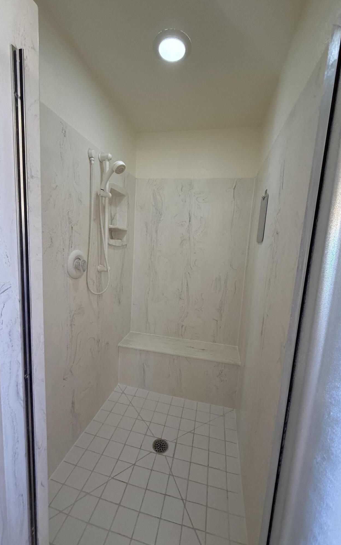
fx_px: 223
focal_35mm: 15
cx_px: 166
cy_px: 275
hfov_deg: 74.8
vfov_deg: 101.5
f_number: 2.2
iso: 250
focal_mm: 2.22
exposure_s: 1/120
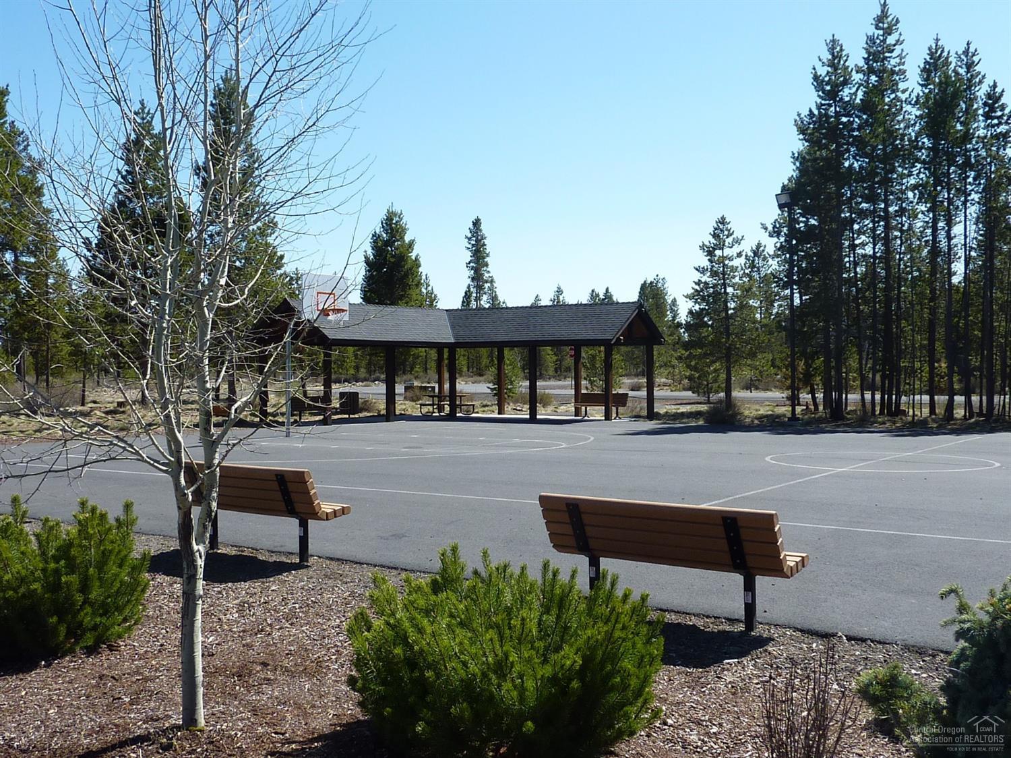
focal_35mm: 36
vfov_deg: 39.6
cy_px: 379
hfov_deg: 51.4
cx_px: 506
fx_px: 1051
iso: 80
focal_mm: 4.1
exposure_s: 1/500
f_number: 4
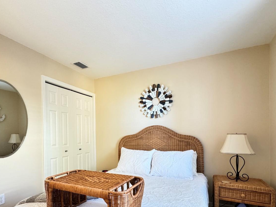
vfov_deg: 64.5
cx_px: 127
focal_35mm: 20
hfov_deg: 81.6
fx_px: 159
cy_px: 136
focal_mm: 2.22
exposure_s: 1/60
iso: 640
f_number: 2.2
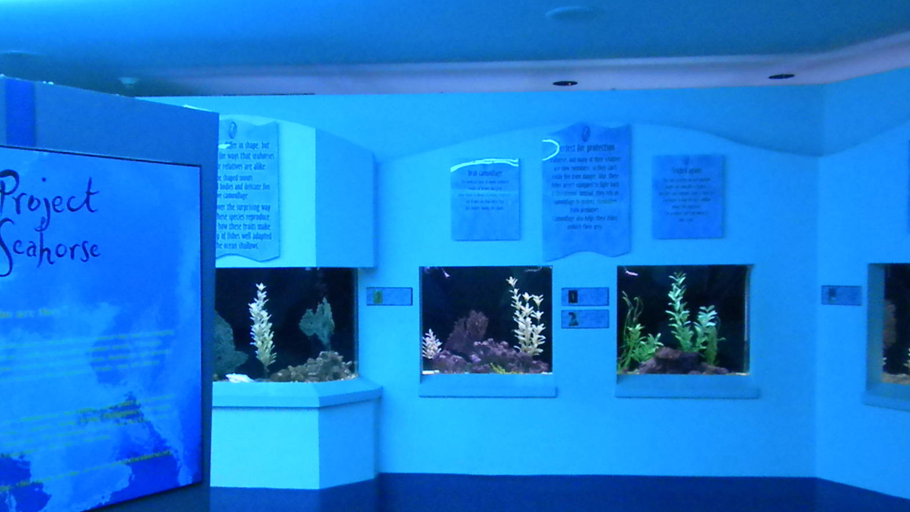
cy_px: 299
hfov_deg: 49.4
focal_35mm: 41
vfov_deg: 29.0
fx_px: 989
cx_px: 454
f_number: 3.5
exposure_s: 1/59.2
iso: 1793
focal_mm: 6.6
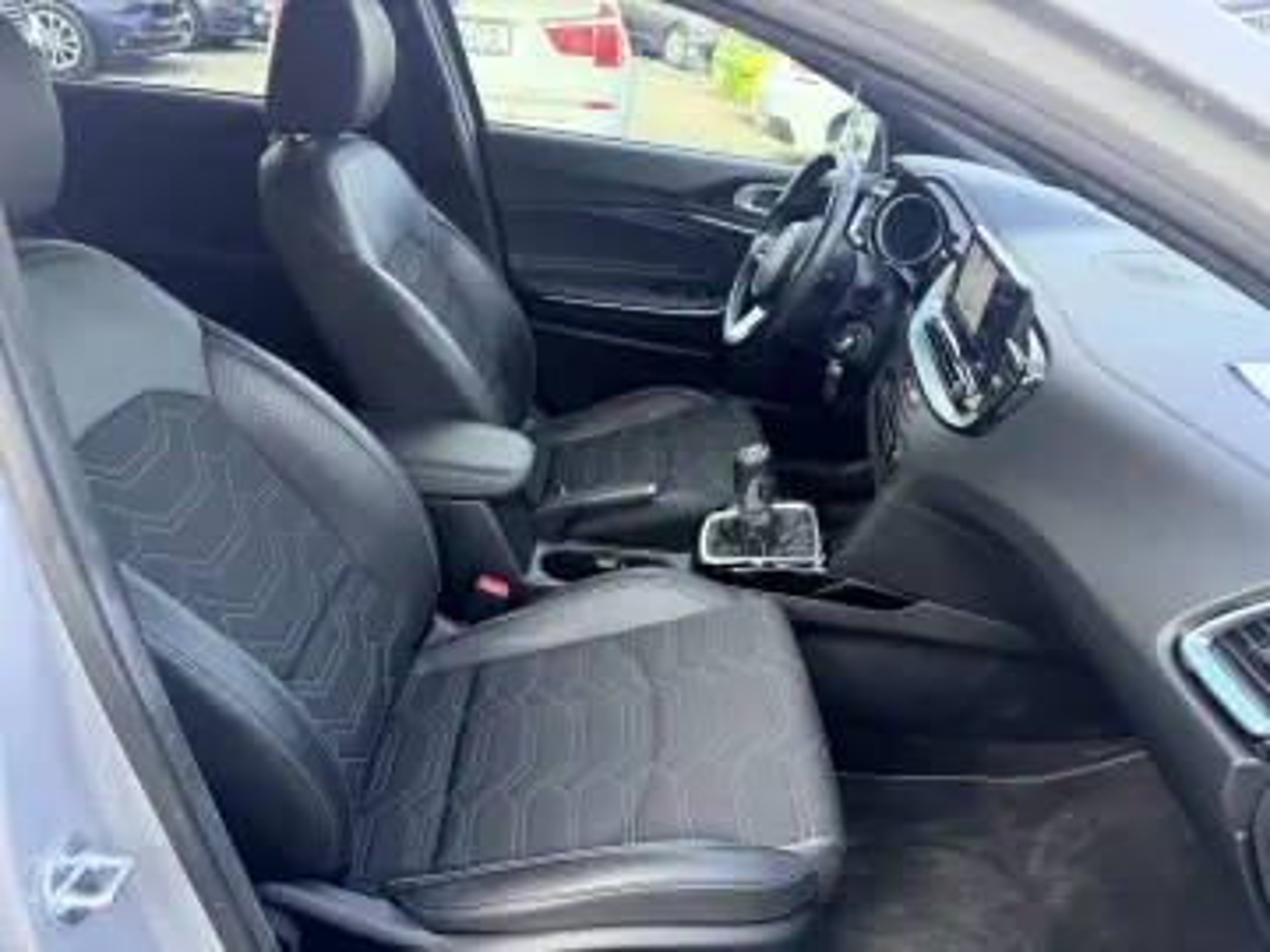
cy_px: 476
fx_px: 881
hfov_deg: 71.6
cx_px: 635
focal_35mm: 24
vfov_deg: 56.8
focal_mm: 6.76
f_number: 1.78
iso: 160
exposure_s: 1/240
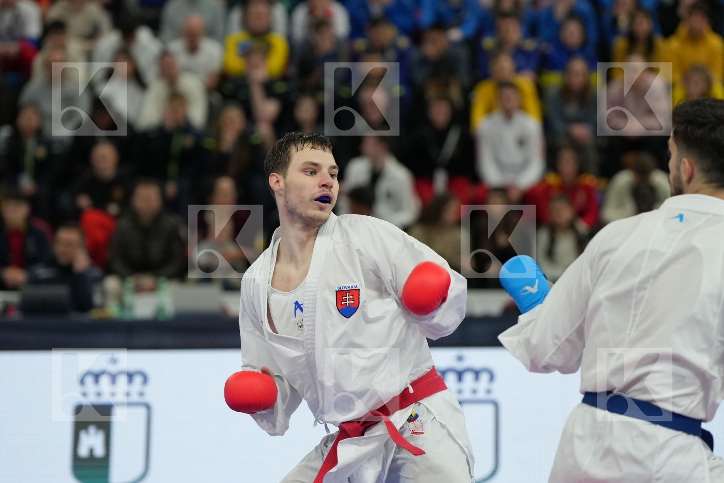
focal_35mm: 214
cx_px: 362
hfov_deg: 9.6
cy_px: 242
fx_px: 4303
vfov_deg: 6.4
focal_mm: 143
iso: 2000
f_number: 2.8
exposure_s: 1/1000
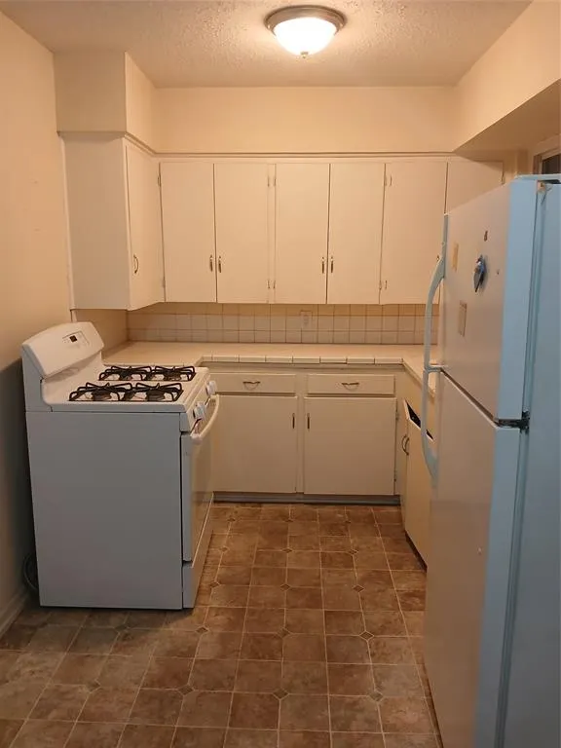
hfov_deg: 53.1
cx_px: 280
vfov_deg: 67.3
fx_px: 562
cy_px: 374
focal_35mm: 26
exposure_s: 1/40
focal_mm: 3.98
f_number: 1.8
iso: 200
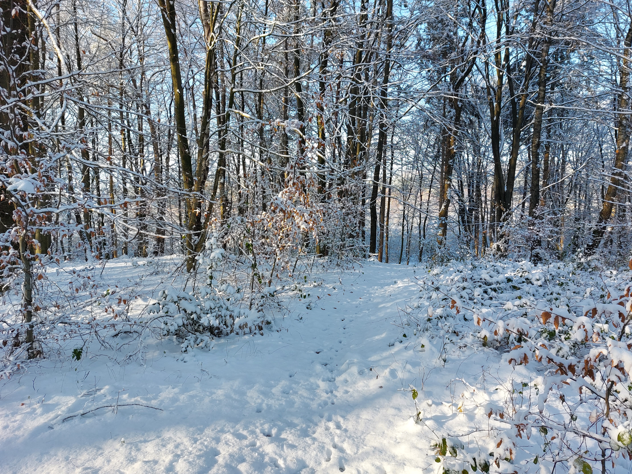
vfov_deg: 53.1
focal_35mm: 26
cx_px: 324
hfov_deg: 67.3
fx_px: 475
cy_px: 238
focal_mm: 5.23
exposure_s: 1/241
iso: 25
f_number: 1.8
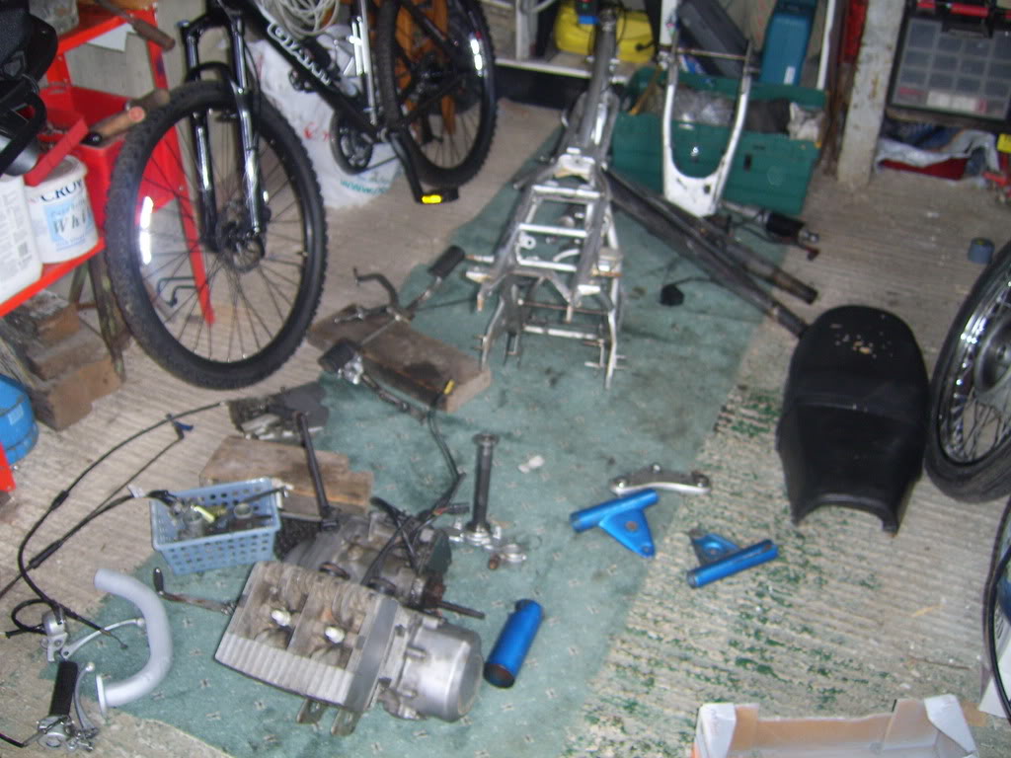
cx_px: 506
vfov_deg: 37.7
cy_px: 379
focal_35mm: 38
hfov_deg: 49.0
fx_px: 1110
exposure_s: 1/30
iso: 100
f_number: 2.8
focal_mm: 7.8
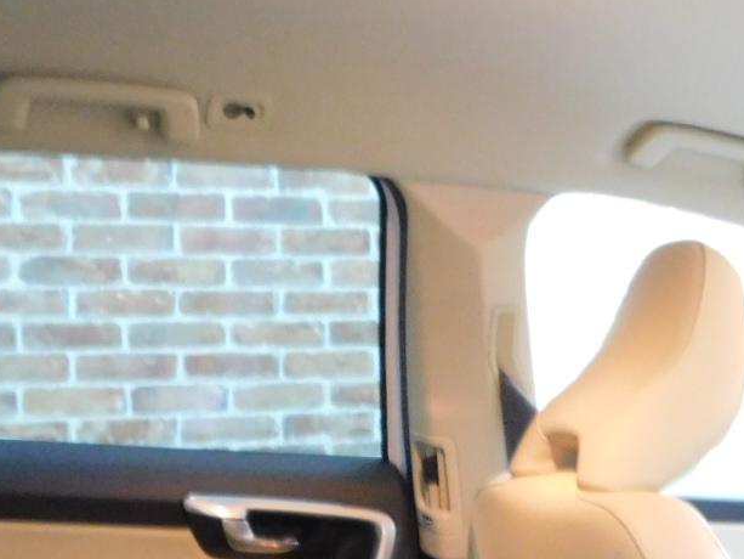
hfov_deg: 32.0
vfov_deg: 24.2
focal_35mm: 60
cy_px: 394
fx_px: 1290
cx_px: 459
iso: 800
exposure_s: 1/6
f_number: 3
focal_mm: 4
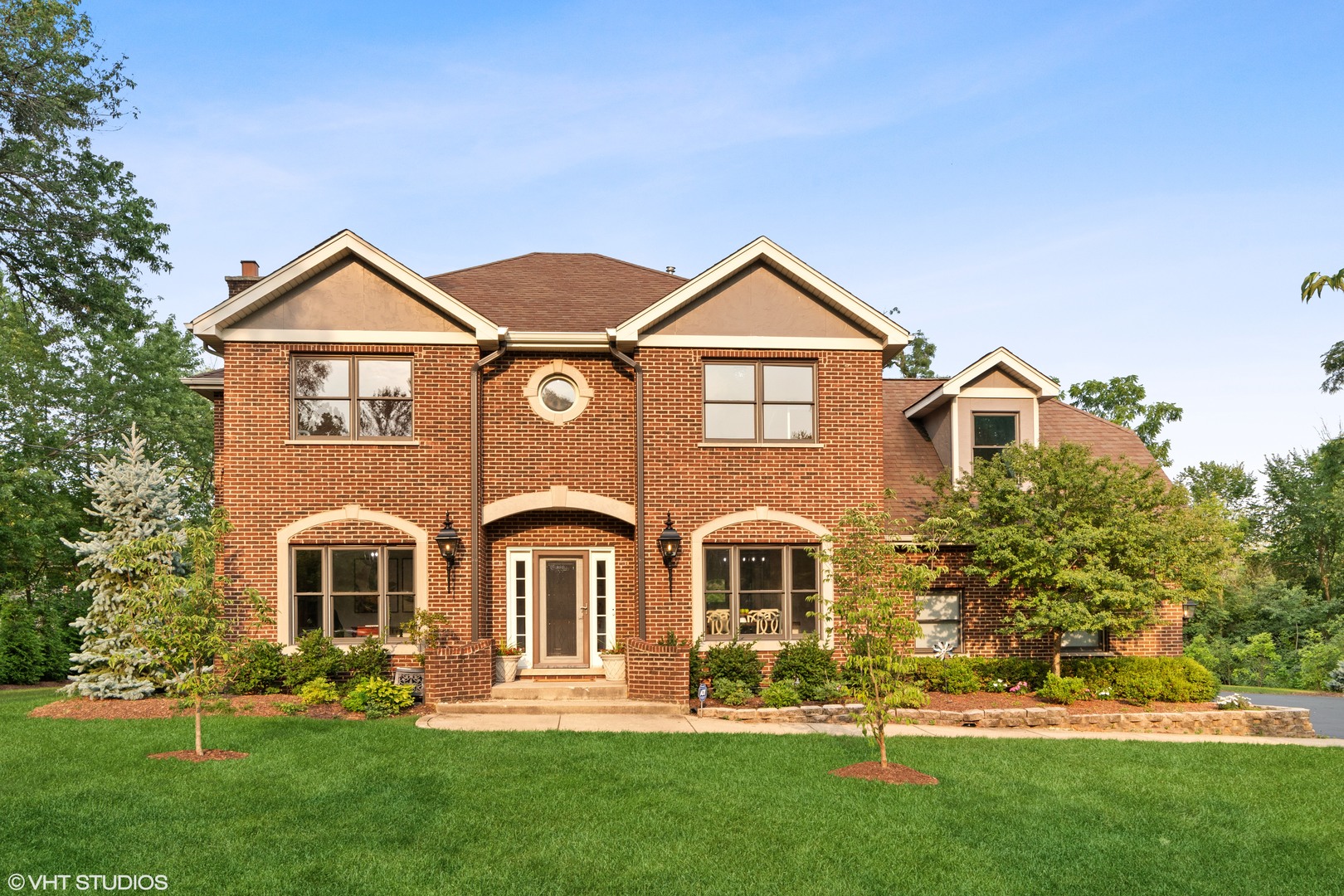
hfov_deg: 73.7
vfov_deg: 53.1
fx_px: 896
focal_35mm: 24
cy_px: 448
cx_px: 672
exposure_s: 1/160
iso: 200
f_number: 8
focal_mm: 16
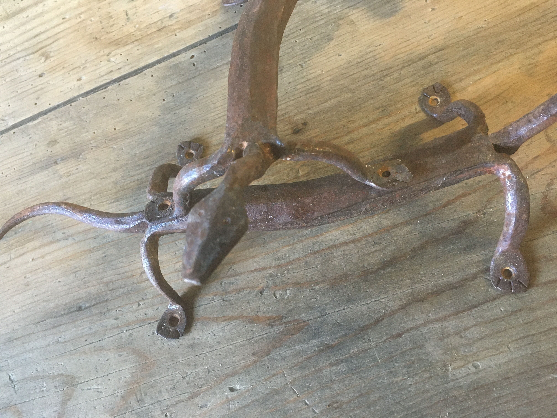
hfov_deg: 61.7
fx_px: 467
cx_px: 278
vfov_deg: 48.2
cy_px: 209
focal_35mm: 29
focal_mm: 4.15
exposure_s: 1/20
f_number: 2.2
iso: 200
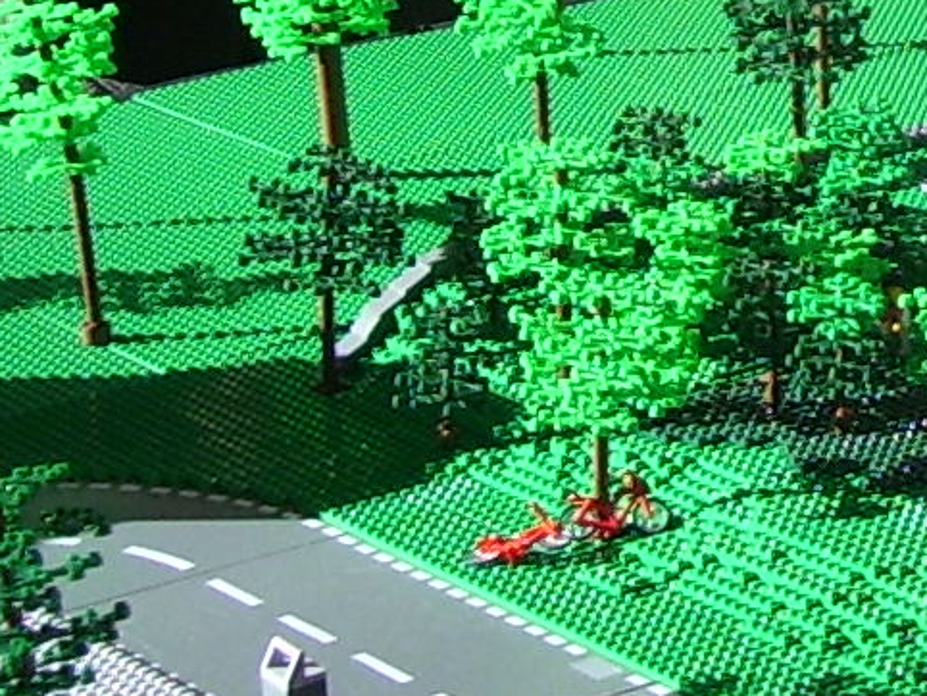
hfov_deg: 10.9
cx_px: 1517
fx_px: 4608
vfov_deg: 8.5
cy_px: -210
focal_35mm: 172
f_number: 2.7
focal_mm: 6
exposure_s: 1/250
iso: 80
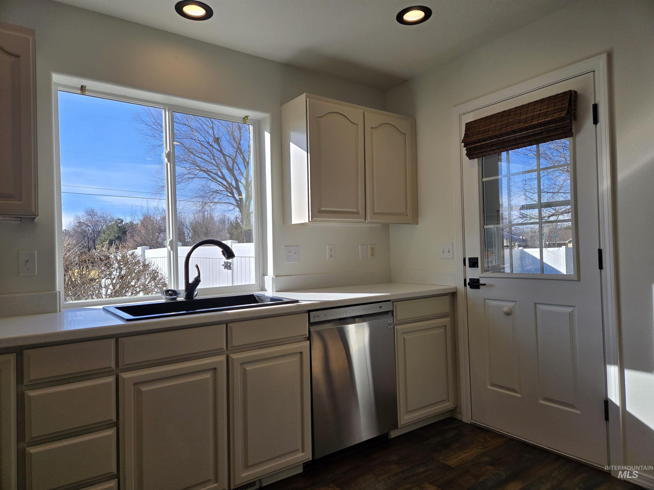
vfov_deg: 58.9
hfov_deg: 73.9
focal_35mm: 23
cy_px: 245
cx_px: 327
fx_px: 435
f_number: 1.8
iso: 32
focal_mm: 5.4
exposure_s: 1/1000
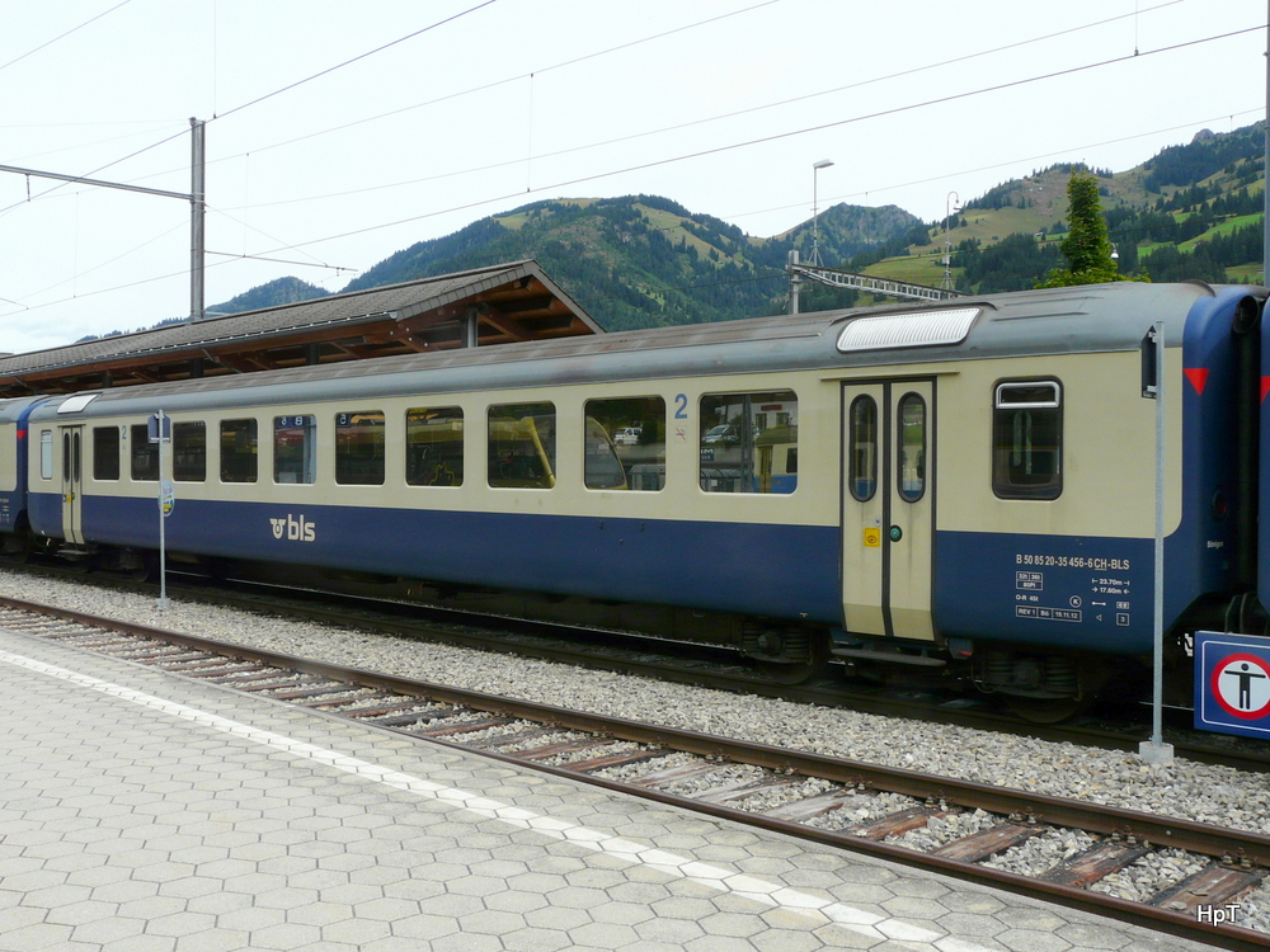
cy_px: 476
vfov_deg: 41.8
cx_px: 635
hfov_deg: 54.0
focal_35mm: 34
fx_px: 1247
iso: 100
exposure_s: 1/250
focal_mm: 5.6
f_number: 5.6
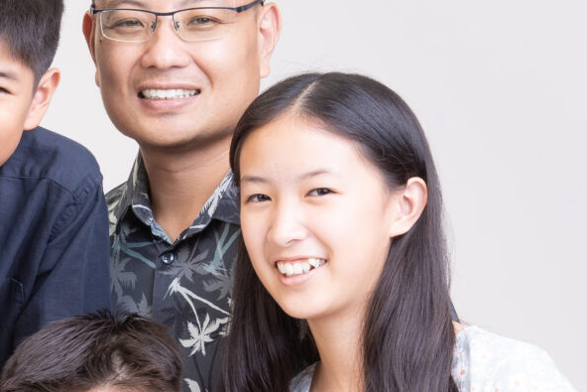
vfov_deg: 5.5
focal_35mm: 249
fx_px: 4061
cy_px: 469
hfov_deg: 8.1
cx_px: -263
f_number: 8
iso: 100
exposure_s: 1/125
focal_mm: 72
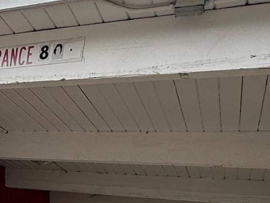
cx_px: -70
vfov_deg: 21.0
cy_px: 289
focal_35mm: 61
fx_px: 476
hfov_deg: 27.2
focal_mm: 2.22
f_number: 2.2
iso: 50
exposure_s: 1/136
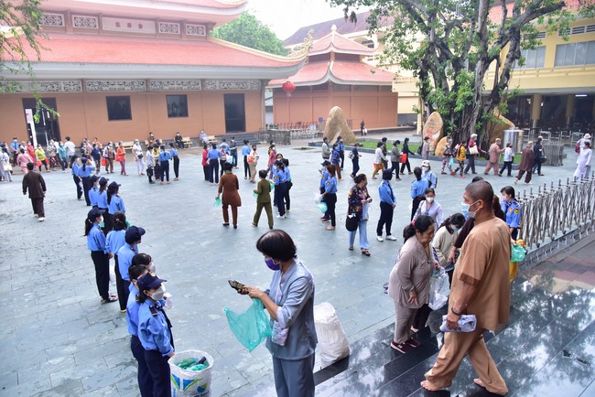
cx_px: 298
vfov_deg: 53.2
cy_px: 198
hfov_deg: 73.7
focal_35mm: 24
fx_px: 397
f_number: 4.5
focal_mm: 24
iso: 640
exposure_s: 1/160
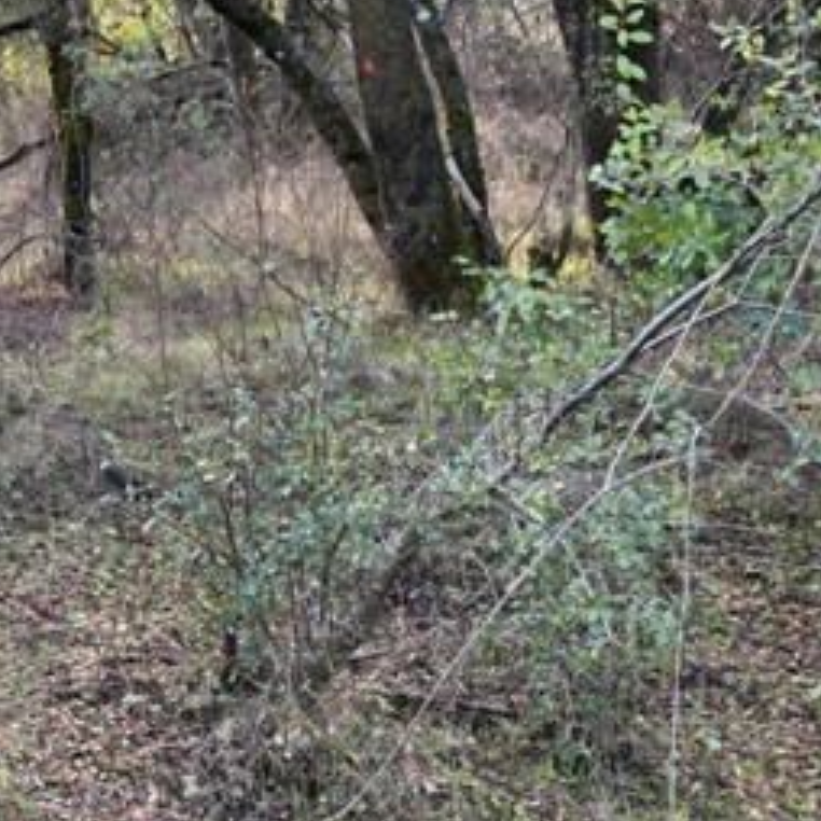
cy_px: 336
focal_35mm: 58
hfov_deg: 27.4
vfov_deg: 29.5
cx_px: -55
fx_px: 1556
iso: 50
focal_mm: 5.96
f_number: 1.6
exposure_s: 1/193
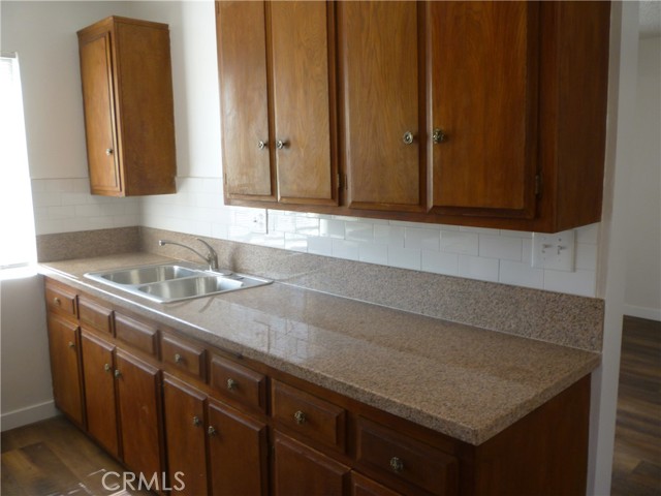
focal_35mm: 29
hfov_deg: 61.7
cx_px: 330
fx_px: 554
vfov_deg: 48.2
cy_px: 248
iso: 100
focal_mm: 5.2
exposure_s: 1/30
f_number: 3.3
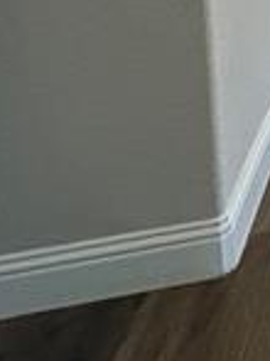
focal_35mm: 73
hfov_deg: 13.2
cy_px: -238
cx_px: 697
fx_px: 760
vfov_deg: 20.8
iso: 400
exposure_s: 1/60
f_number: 2.2
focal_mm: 2.22
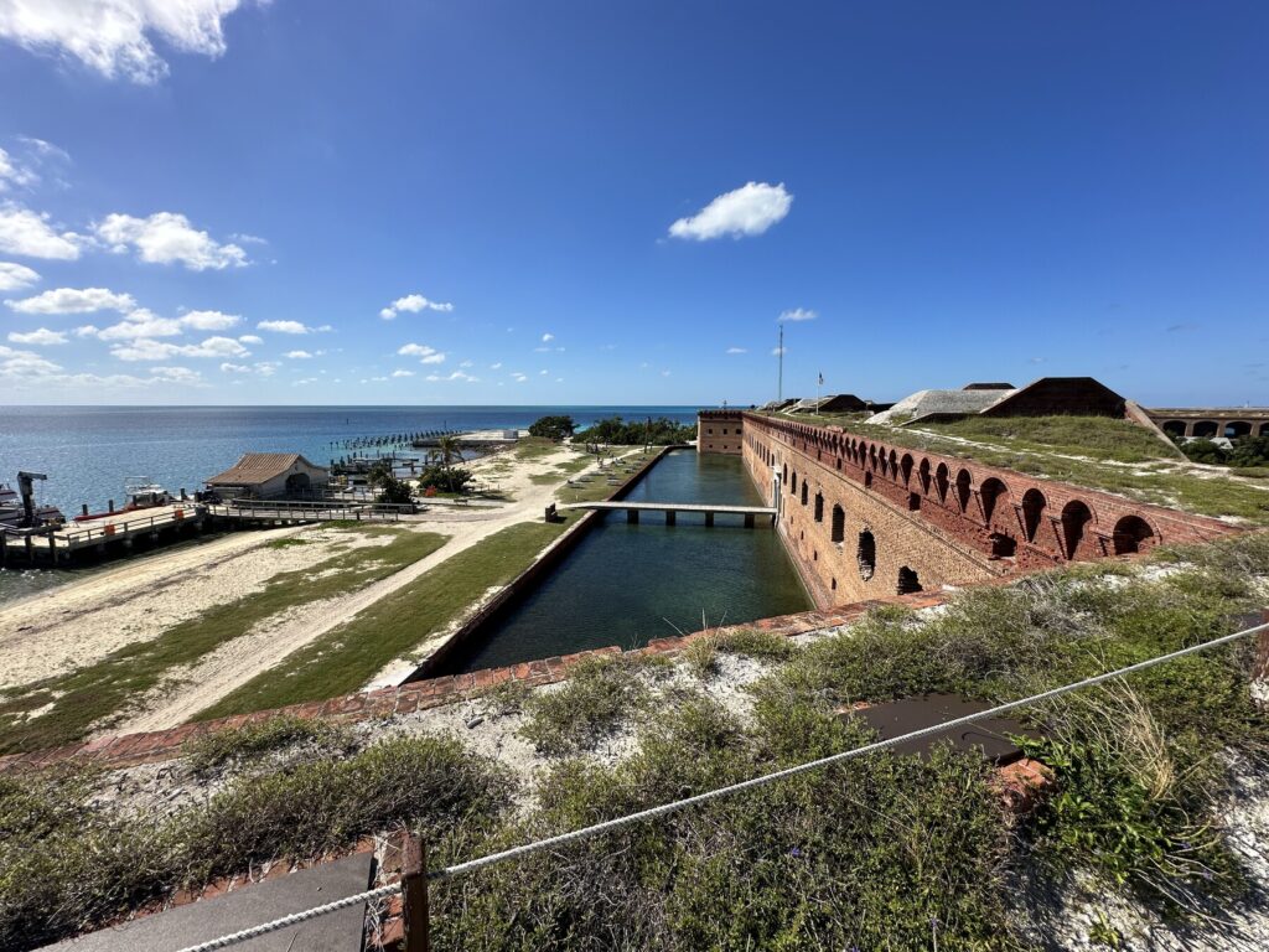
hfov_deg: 102.1
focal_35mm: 14
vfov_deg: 85.7
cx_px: 634
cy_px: 476
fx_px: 513
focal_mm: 2.22
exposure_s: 1/2618
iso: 50
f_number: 2.2
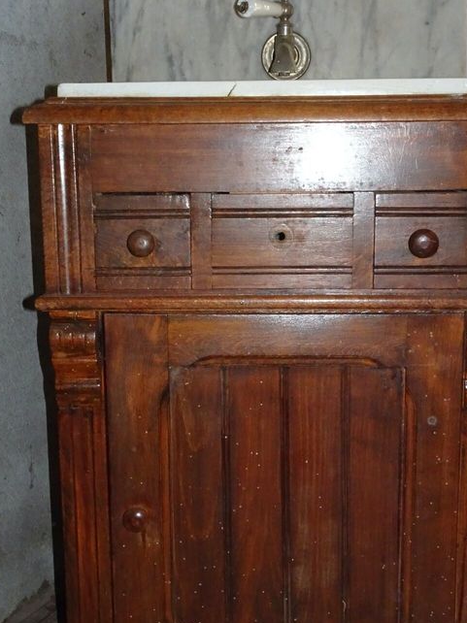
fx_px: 954
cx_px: 248
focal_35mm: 53
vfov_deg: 36.1
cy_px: 344
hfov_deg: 27.5
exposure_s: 1/40
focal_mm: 5.79
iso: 640
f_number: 7.1
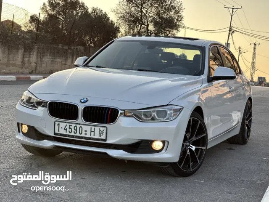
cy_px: 101
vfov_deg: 19.1
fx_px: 598
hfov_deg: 25.3
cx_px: 134
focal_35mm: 77
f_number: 2.8
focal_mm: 9
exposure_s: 1/121
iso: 25
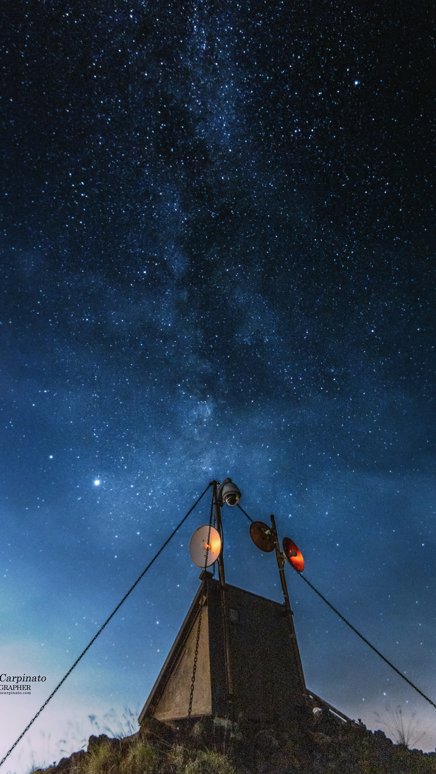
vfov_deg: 95.9
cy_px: 383
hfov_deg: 63.9
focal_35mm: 17
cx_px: 212
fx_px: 349
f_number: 4
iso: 5000
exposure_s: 10
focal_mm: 16
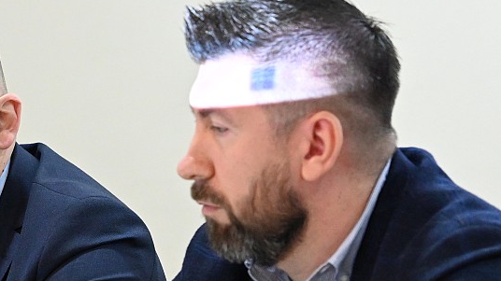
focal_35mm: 319
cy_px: 351
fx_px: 4236
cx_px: -227
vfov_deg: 3.8
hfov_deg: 6.7
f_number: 2.8
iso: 3200
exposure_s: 1/125
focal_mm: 85
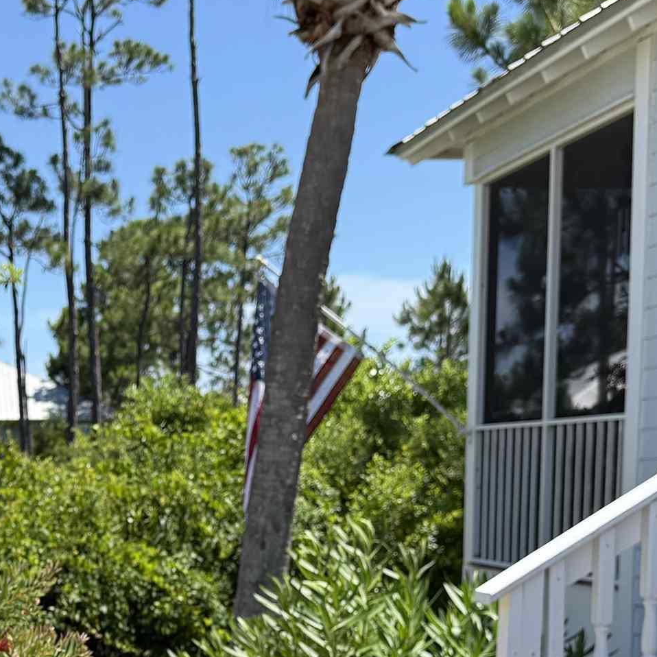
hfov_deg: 24.7
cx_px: 84
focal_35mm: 68
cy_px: 648
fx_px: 1460
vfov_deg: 24.3
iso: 100
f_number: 1.78
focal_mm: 6.76
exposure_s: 1/2000
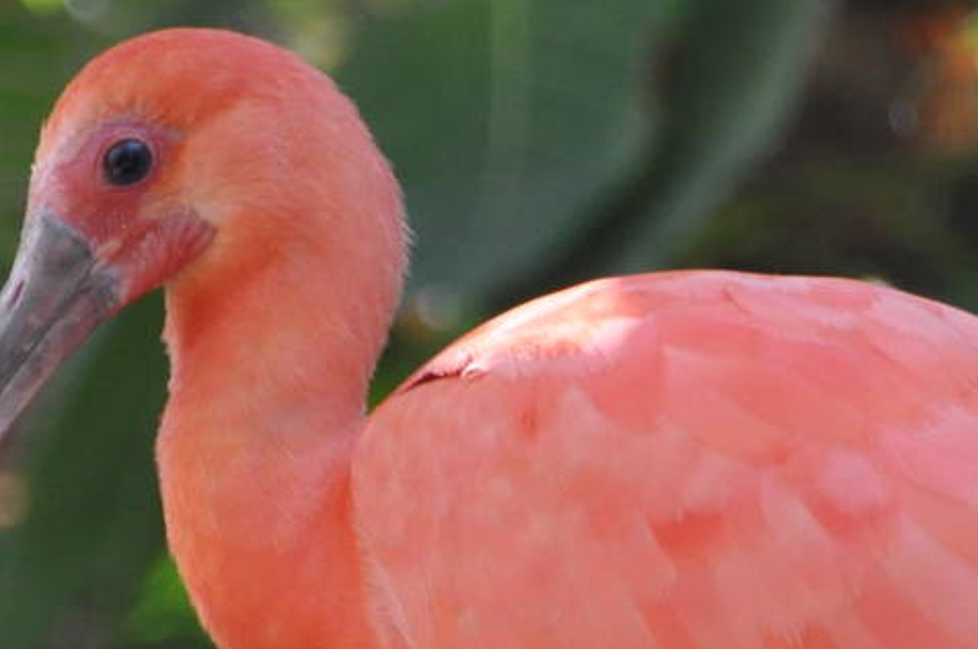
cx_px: 787
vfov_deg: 0.9
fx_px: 41074
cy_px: 679
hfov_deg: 1.4
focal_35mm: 1514
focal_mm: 300
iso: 1100
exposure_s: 1/500
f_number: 5.6
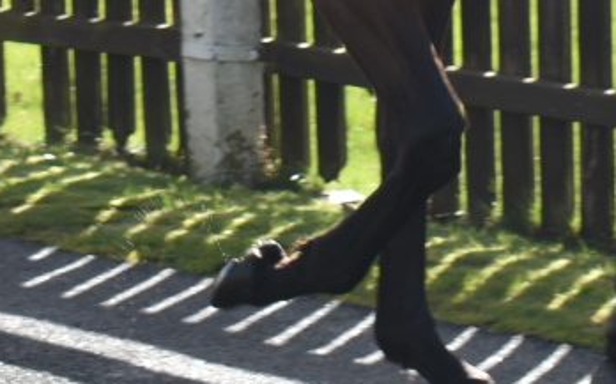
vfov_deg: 3.8
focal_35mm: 342
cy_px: -179
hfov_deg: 6.1
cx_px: 239
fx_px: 5738
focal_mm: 48
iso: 100
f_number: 6.3
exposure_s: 1/160
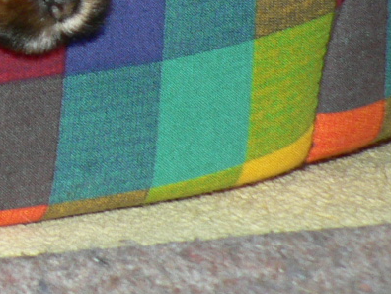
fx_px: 2236
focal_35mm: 198
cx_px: -191
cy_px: -290
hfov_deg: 9.7
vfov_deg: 7.2
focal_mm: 8.2
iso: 100
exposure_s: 1/60
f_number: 2.8
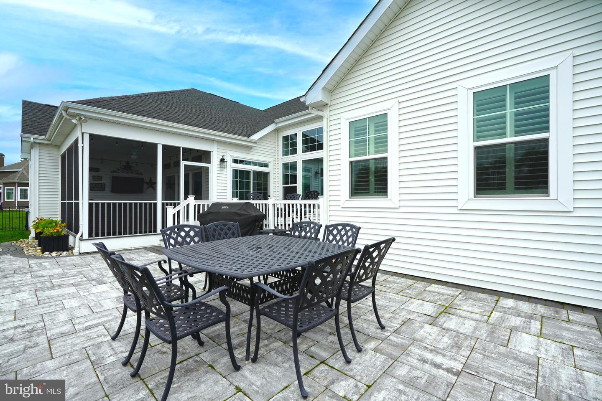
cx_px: 301
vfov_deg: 73.7
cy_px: 200
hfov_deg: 96.7
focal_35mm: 16
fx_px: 268
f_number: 6.3
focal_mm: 16
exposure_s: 1/100
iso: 100
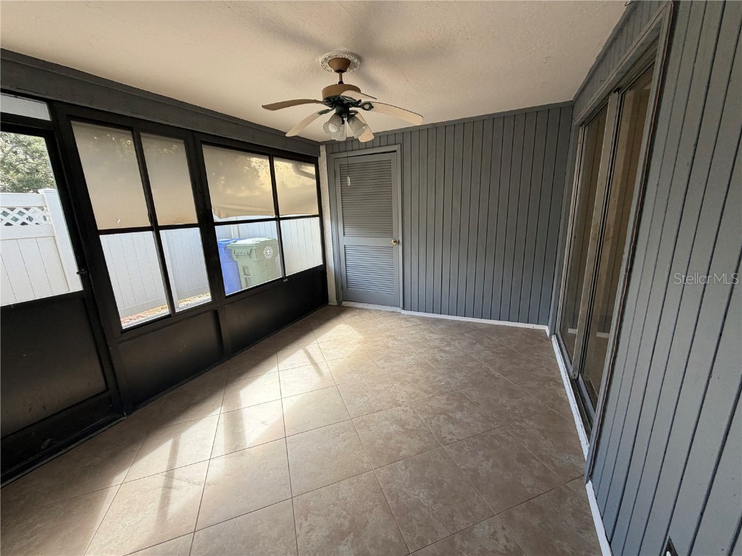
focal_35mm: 14
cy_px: 278
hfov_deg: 102.1
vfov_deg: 85.7
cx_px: 371
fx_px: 300
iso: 100
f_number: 2.2
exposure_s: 1/121
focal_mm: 2.22
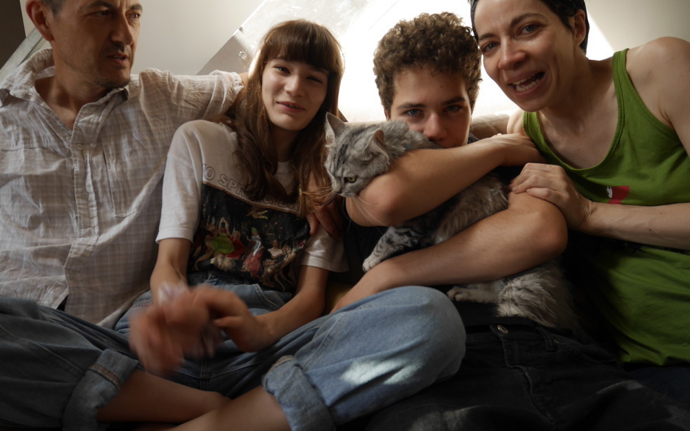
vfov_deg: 47.6
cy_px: 207
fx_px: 489
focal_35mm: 26
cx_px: 342
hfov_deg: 70.4
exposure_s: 1/100
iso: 200
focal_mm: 12
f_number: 3.5
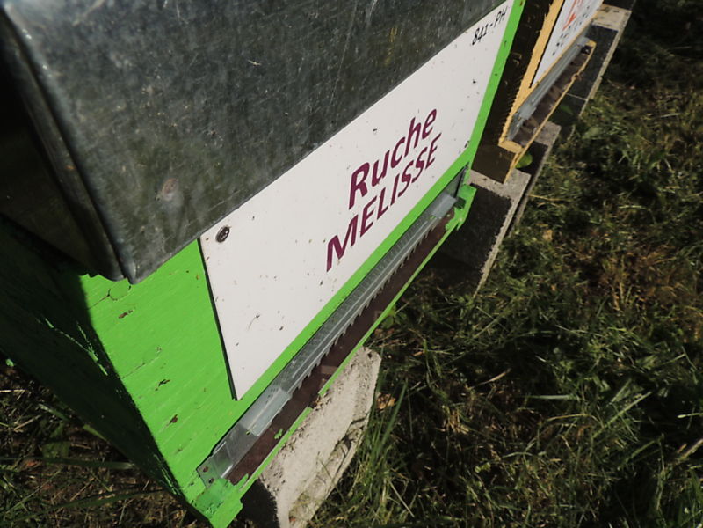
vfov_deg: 56.8
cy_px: 264
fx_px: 487
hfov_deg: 71.6
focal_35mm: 24
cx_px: 352
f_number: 3.7
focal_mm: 4.3
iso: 100
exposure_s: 1/1600
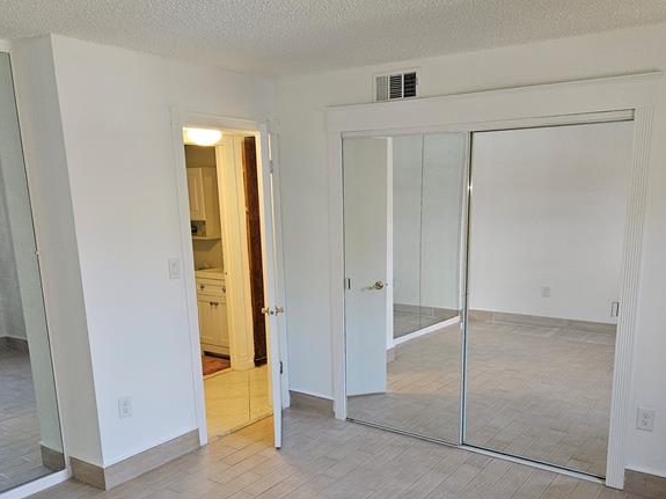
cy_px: 321
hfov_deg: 56.7
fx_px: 616
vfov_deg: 43.7
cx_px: 365
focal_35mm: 32
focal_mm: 5.4
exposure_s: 1/40
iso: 100
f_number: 1.8
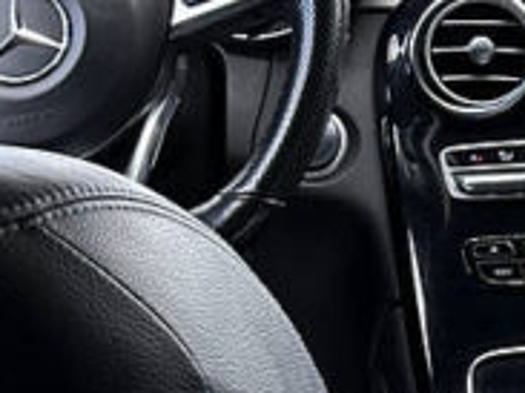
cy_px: -80
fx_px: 3183
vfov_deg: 7.0
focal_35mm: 210
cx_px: 706
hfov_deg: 9.3
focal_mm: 6.86
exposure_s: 1/266
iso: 64
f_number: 1.78
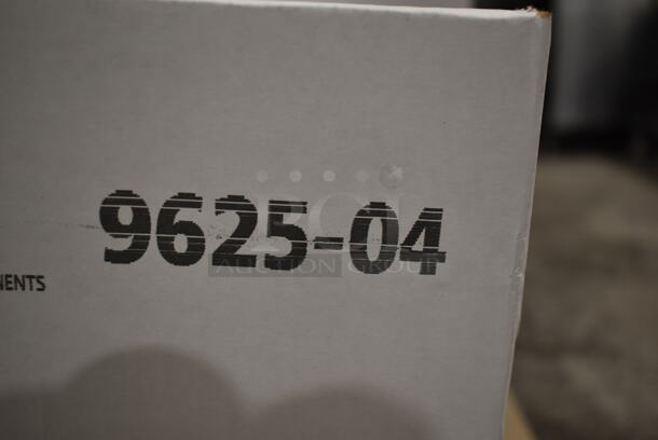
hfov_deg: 51.2
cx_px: 329
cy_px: 220
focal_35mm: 38
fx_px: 686
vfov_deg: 35.6
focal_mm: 25
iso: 360
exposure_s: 1/40
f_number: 4
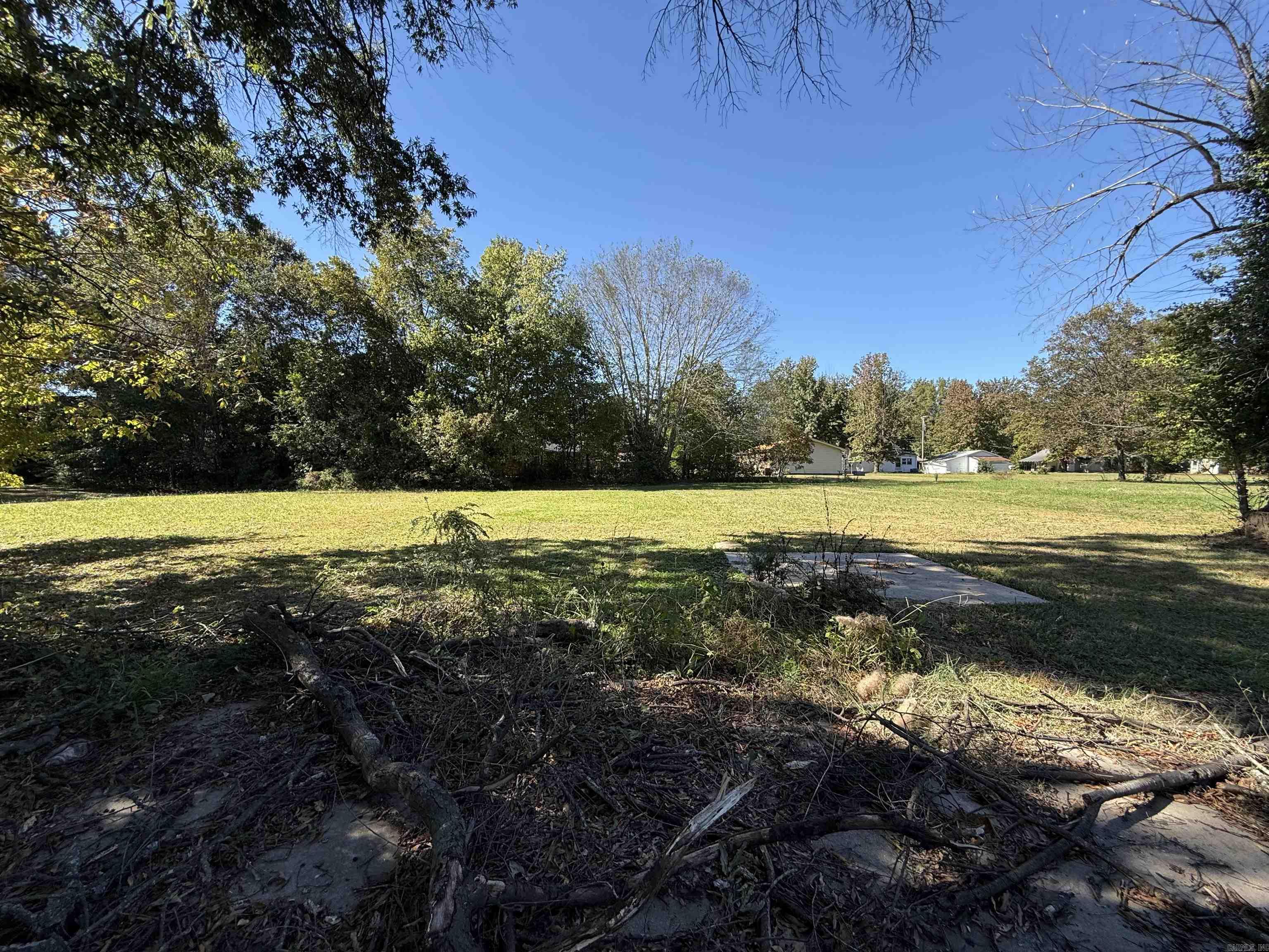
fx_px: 513
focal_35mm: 14
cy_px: 476
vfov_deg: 85.7
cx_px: 634
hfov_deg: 102.1
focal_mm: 2.22
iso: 50
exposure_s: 1/625
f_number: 2.2
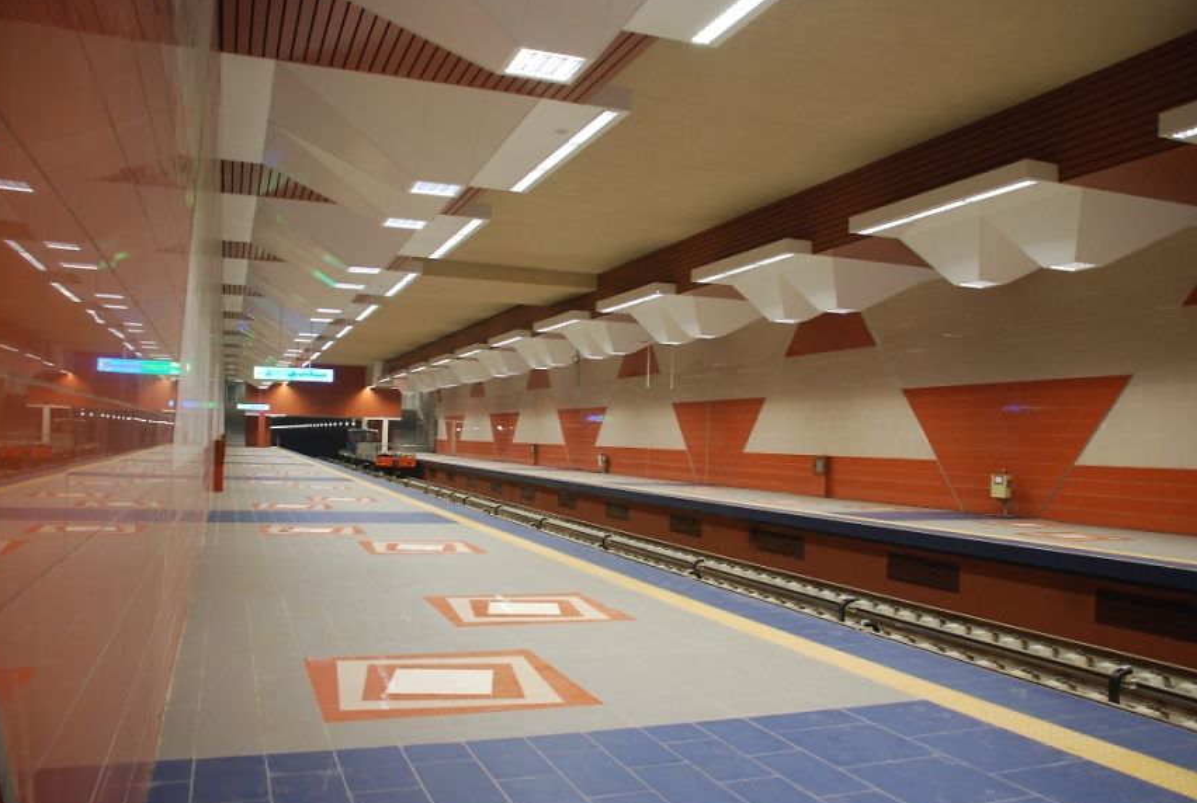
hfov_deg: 60.2
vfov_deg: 42.5
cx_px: 603
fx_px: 1033
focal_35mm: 31
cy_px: 408
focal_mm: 20
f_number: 3.8
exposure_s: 1/20
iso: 400
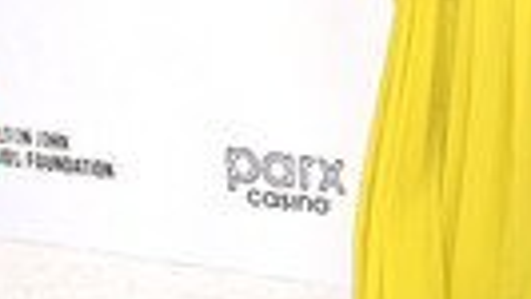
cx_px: 479
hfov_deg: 10.8
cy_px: -104
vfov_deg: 6.1
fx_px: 2804
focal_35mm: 199
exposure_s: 1/250
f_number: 5.6
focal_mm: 63
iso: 2000
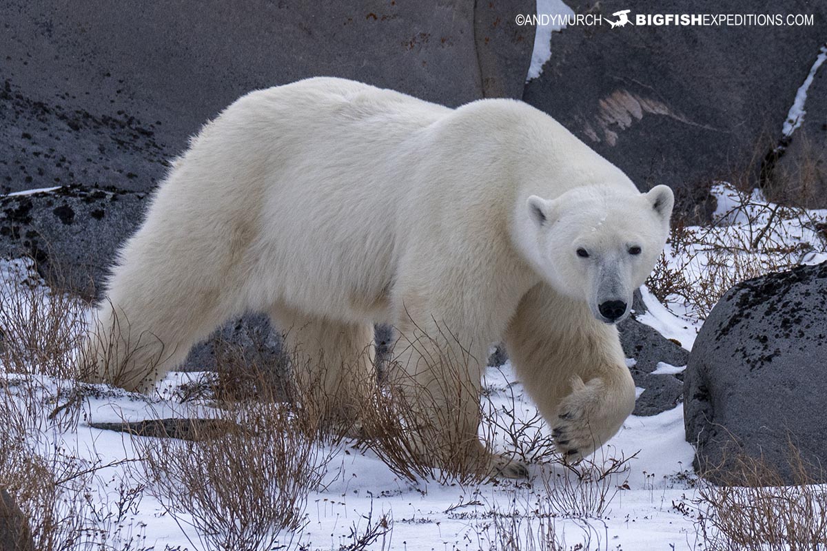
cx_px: 414
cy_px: 276
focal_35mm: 270
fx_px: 6202
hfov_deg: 7.6
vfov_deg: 5.1
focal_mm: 270
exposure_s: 1/2000
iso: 720
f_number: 6.3
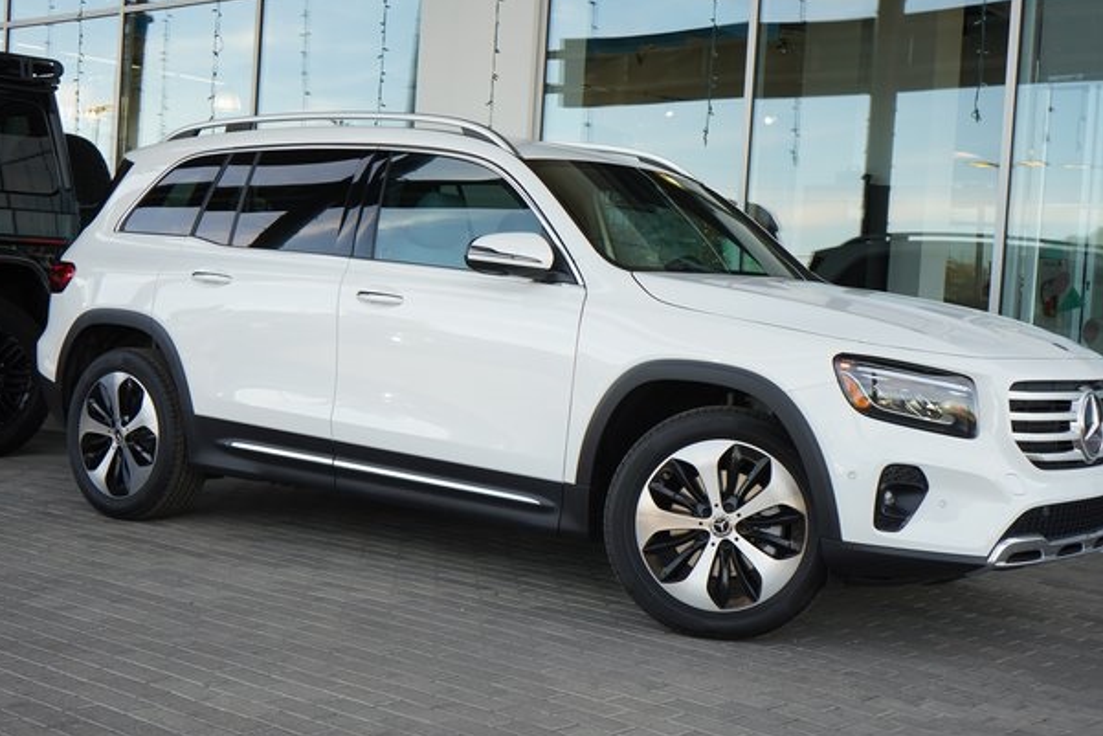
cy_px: 386
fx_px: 1502
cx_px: 576
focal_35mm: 49
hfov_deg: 40.3
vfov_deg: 27.5
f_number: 8
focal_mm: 46
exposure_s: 1/320
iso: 800
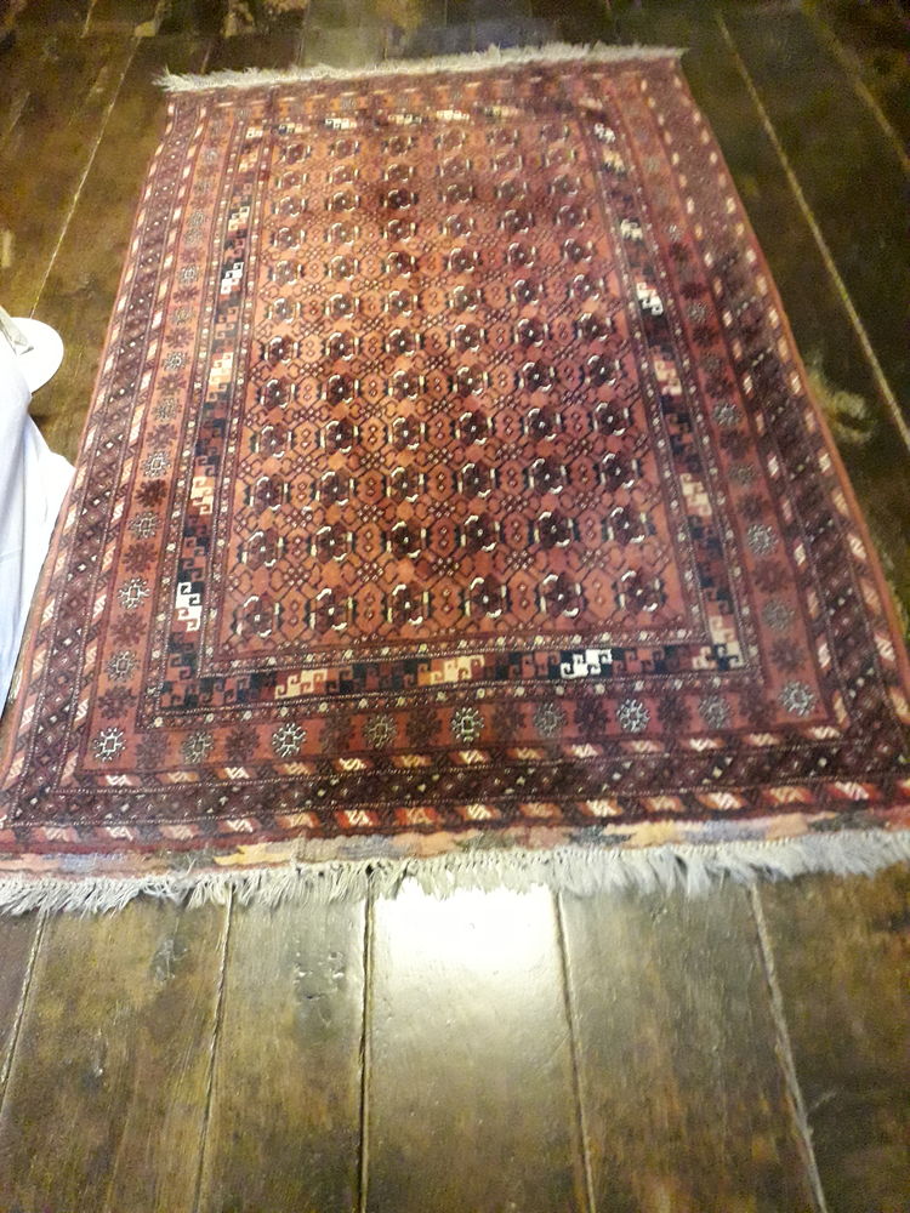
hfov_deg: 51.4
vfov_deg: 65.3
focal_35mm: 27
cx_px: 455
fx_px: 946
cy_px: 606
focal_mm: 3.6
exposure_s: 1/17
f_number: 1.9
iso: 800
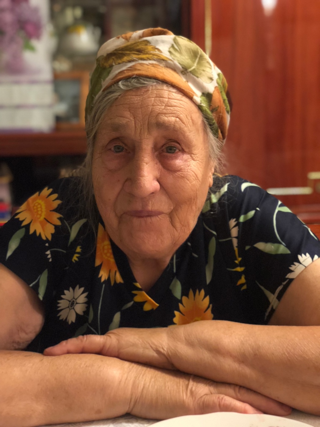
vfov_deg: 36.8
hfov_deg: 28.0
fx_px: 641
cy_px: 214
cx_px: 160
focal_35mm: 52
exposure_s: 1/33
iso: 640
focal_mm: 6
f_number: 2.4
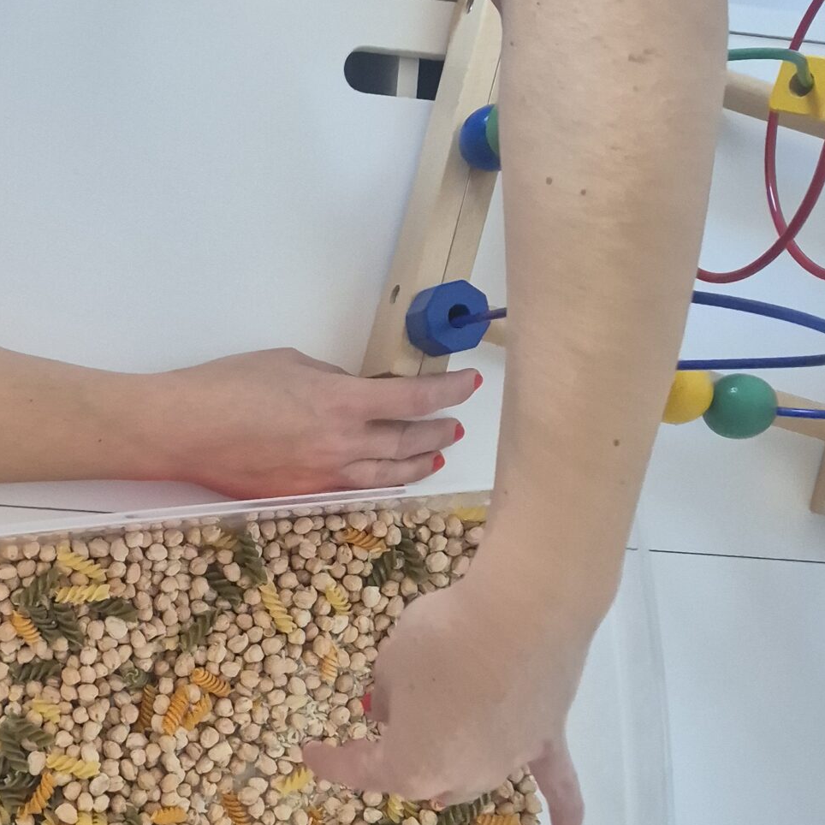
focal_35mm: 54
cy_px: 543
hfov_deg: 29.6
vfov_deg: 31.4
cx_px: 11
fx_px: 1456
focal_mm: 5.4
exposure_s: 1/100
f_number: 1.8
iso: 800
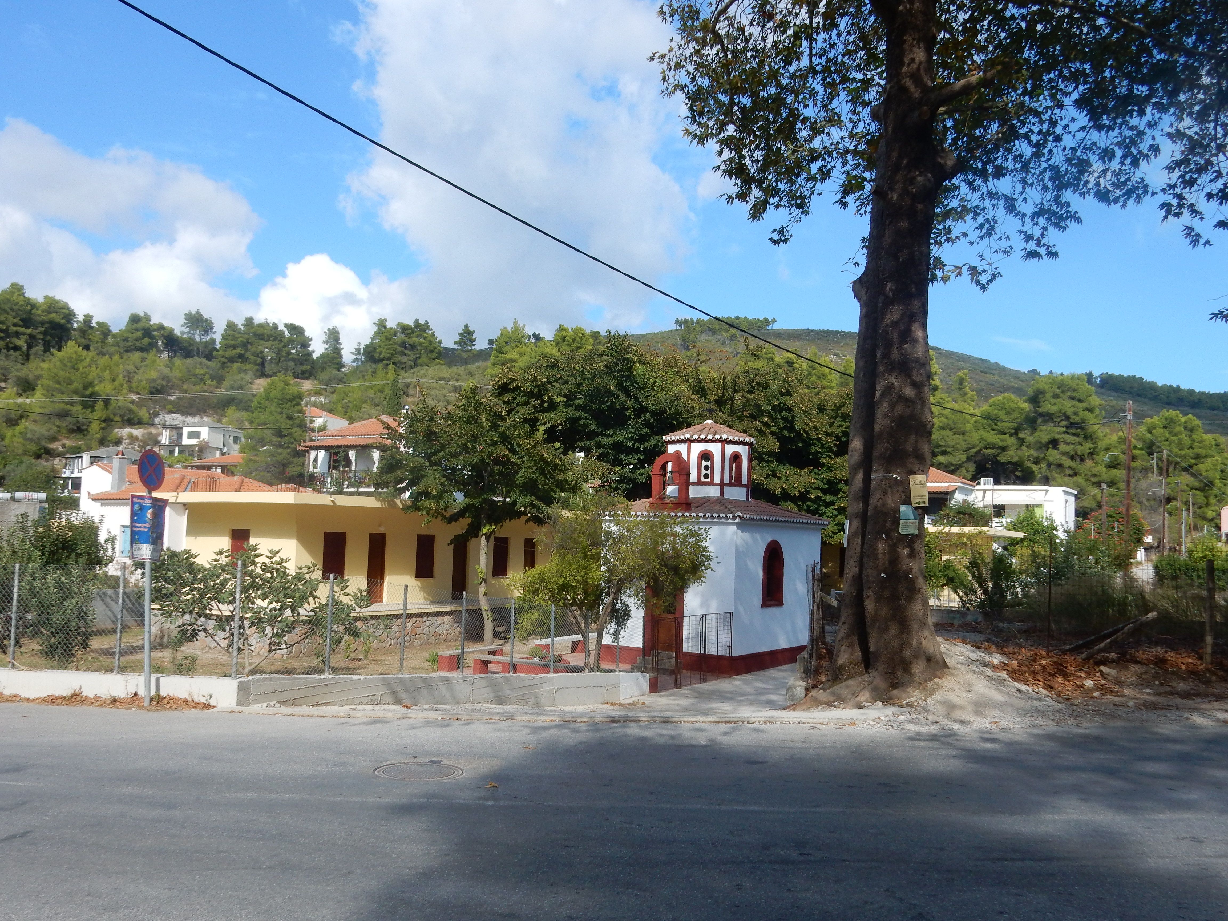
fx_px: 1064
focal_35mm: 30
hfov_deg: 60.0
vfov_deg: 46.8
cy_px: 460
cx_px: 614
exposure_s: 1/1000
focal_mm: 5.4
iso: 125
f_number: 4
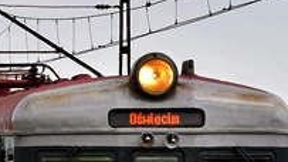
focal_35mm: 730
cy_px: 90
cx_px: 109
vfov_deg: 1.7
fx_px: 5575
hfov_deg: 3.0
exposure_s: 1/320
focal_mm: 105
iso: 200
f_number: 9
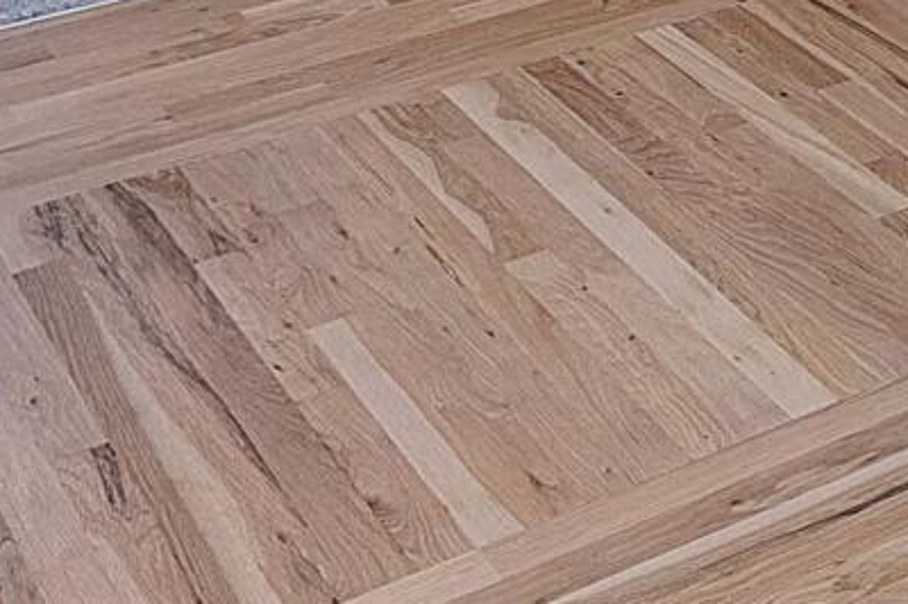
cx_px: 1199
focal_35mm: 90
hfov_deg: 20.6
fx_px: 2268
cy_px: -992
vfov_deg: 11.5
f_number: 7.1
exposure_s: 1/50
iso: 100
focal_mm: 12
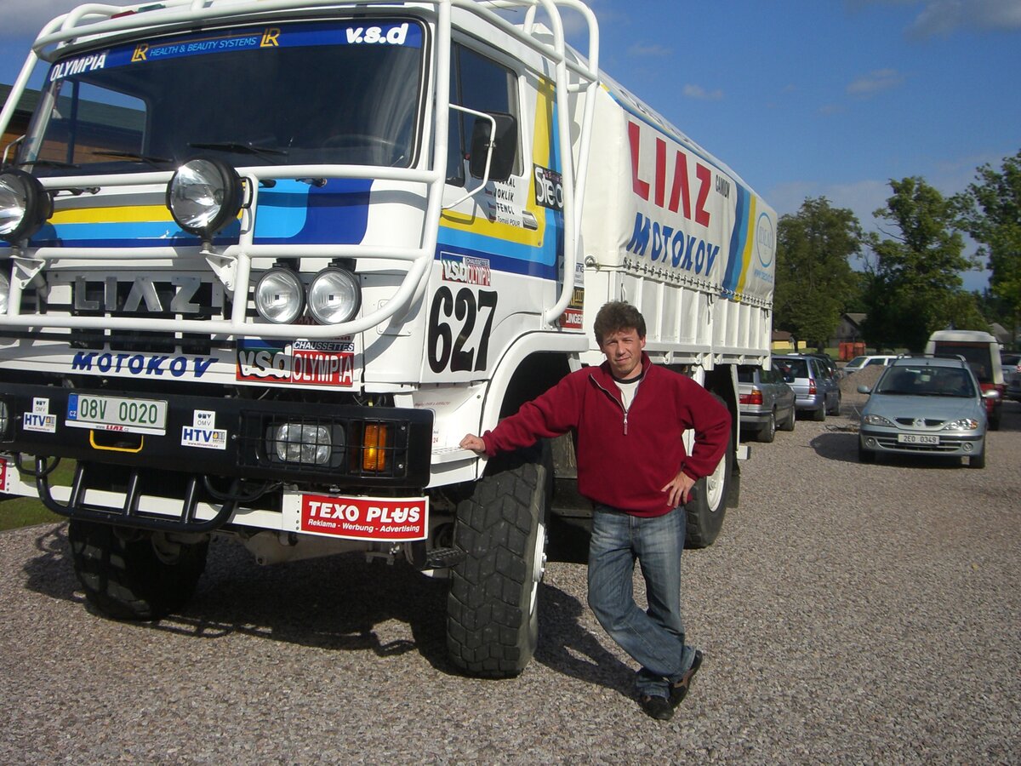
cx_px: 510
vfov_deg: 37.7
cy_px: 383
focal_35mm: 38
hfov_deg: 49.0
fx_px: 1121
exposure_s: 1/1250
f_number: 4.3
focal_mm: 6.2
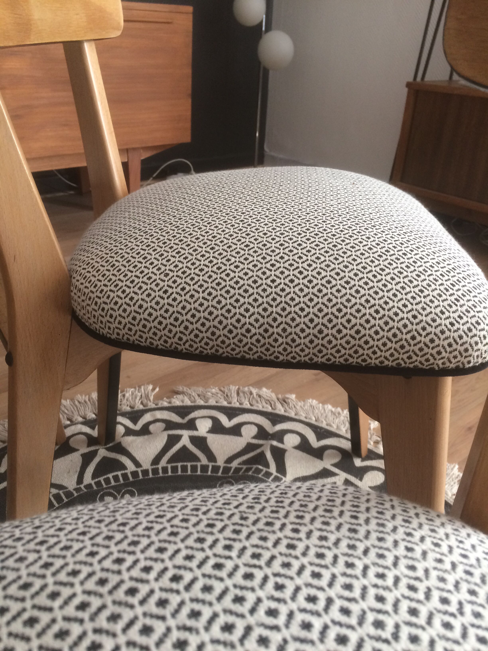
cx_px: 244
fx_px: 545
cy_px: 326
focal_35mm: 29
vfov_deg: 61.7
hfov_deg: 48.2
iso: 125
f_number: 2.2
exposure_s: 1/33
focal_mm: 4.15
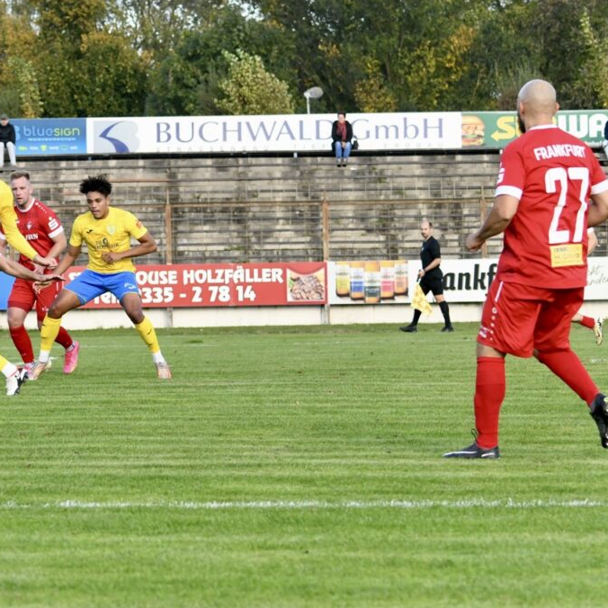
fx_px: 2047
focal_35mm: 103
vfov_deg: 16.9
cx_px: 174
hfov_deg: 16.8
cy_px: 302
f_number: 5
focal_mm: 80
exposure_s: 1/1600
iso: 2000
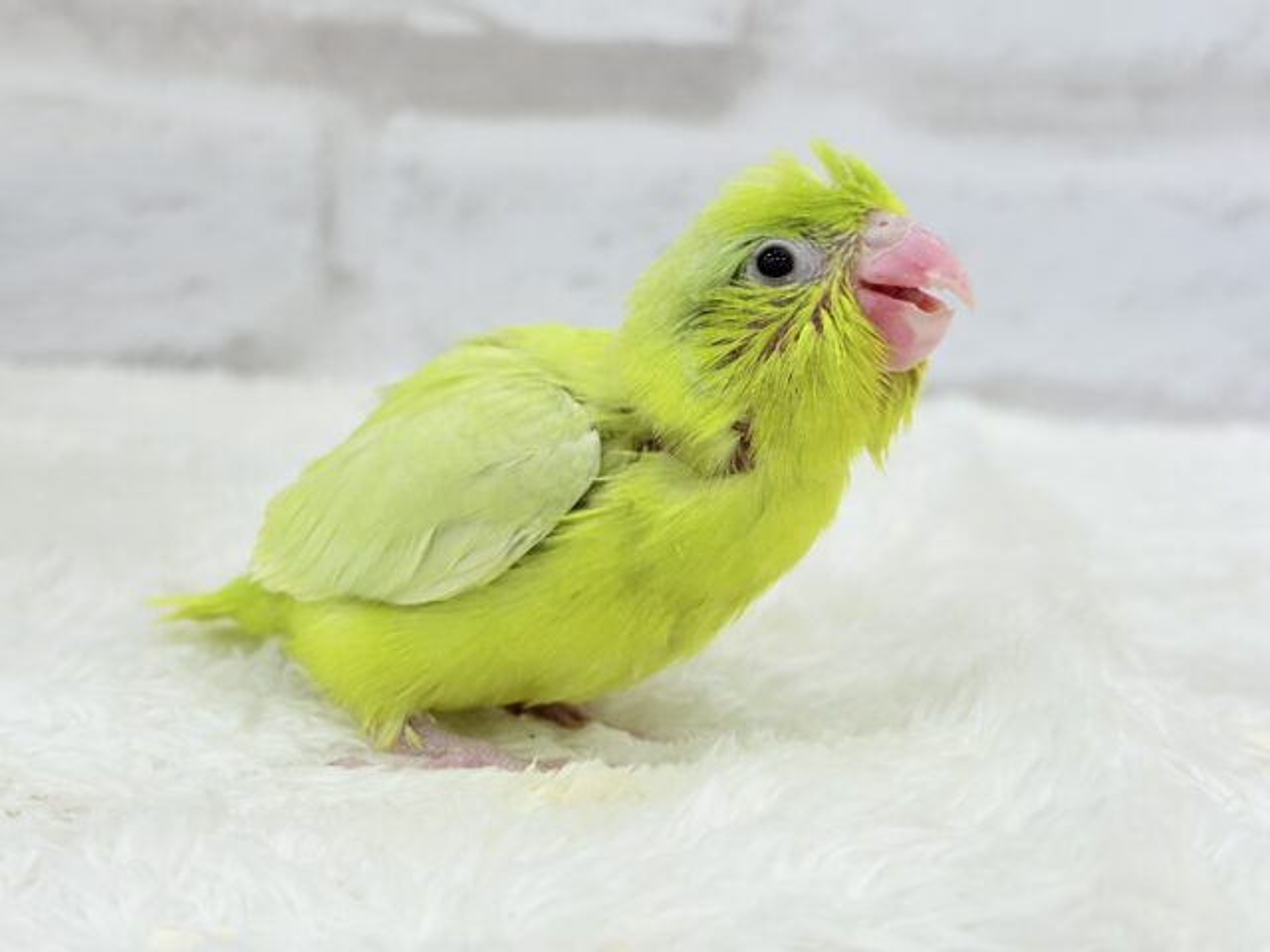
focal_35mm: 52
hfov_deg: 36.8
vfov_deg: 28.0
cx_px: 635
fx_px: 1908
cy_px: 476
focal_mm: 5.96
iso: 50
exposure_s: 1/100
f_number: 1.6
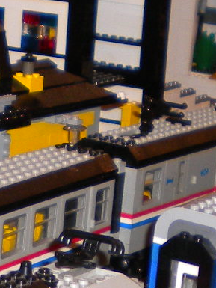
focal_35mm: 186
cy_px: 262
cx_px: 21
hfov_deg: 8.0
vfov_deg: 10.6
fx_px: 1547
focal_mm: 6.3
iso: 100
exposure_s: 1/30
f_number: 3.1
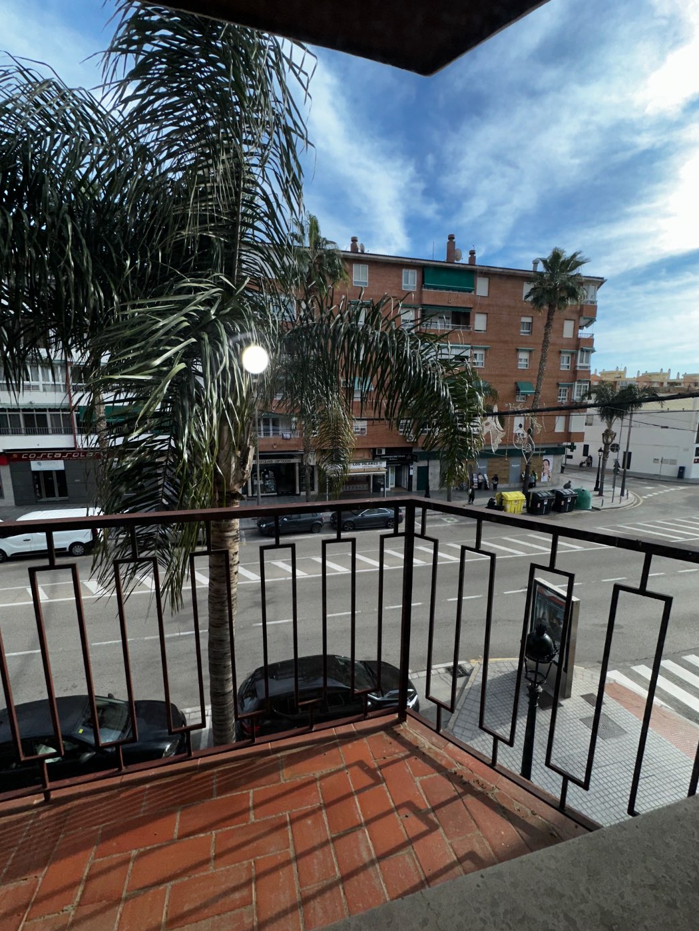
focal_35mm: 15
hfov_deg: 81.7
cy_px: 477
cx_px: 354
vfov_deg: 98.2
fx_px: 404
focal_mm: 2.22
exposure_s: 1/1949
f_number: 2.2
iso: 32
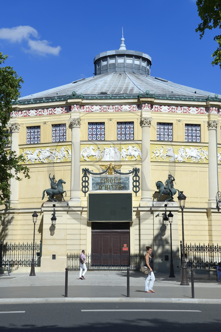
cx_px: 110
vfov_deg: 35.6
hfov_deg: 24.2
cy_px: 166
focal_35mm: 56
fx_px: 516
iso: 100
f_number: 9
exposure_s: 1/400
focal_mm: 56
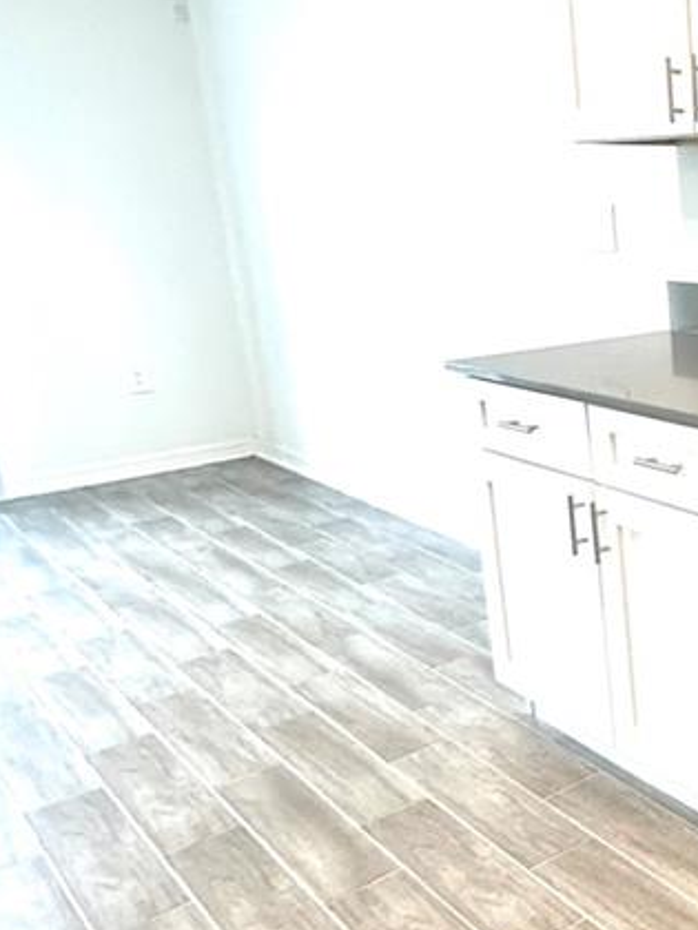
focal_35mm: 40
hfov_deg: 29.2
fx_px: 1075
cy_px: 443
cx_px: 904
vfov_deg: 46.8
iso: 250
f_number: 2.2
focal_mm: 2.22
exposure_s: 1/120
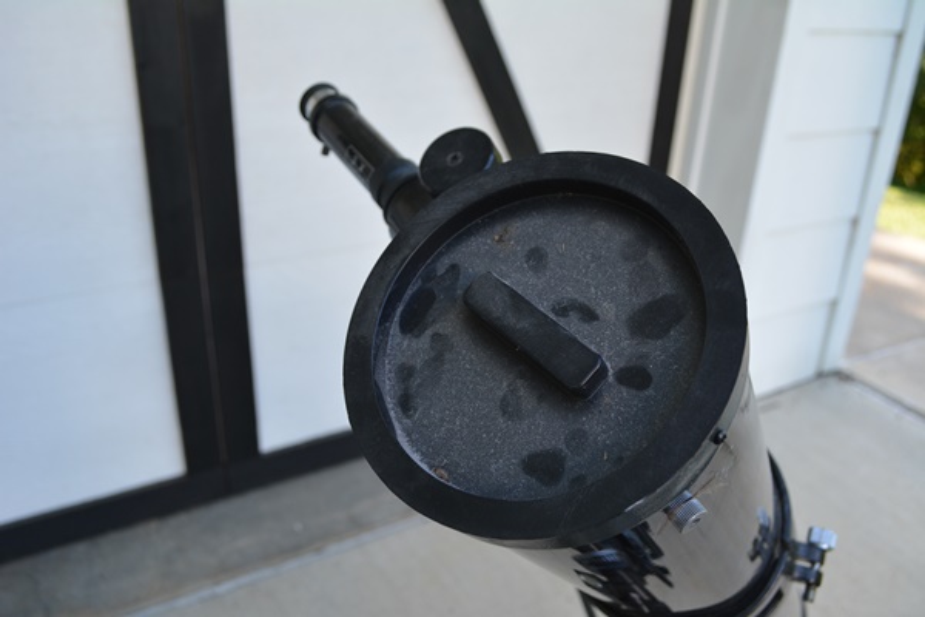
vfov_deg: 40.0
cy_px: 308
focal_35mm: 33
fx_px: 848
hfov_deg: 57.2
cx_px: 462
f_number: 5.6
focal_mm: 22
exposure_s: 1/125
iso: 250
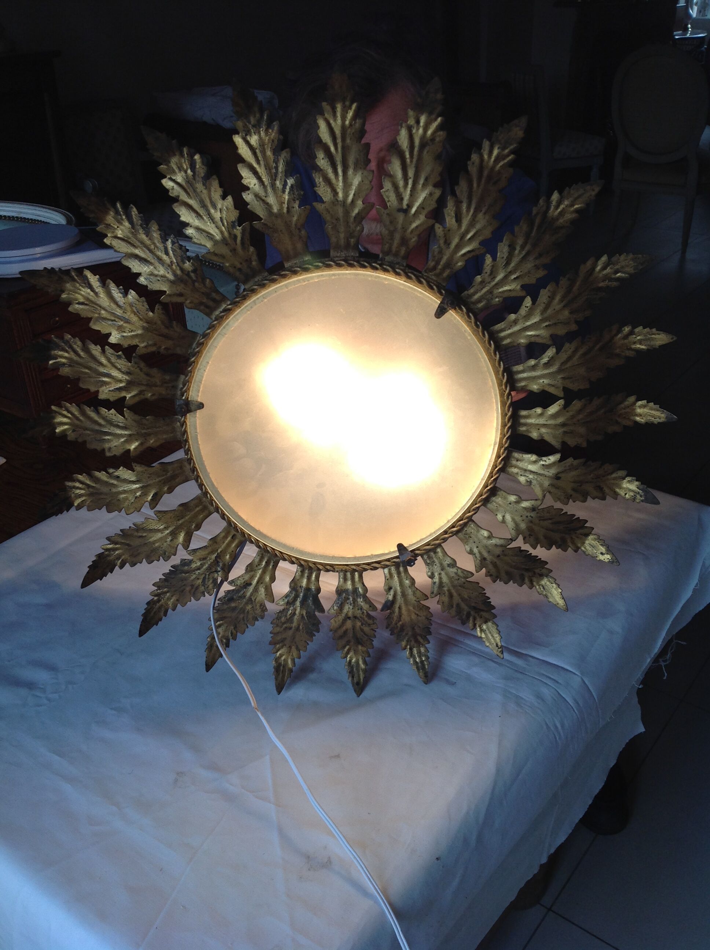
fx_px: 960
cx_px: 355
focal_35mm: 35
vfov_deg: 52.7
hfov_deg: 40.6
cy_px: 475
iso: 64
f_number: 2.4
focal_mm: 4.28
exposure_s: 1/120
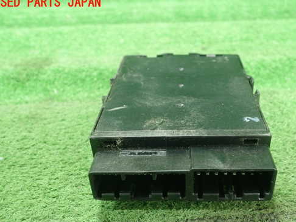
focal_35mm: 37
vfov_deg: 38.6
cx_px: 173
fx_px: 317
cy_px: 132
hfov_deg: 49.9
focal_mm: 5.5
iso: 640
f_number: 2.3
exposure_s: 1/125
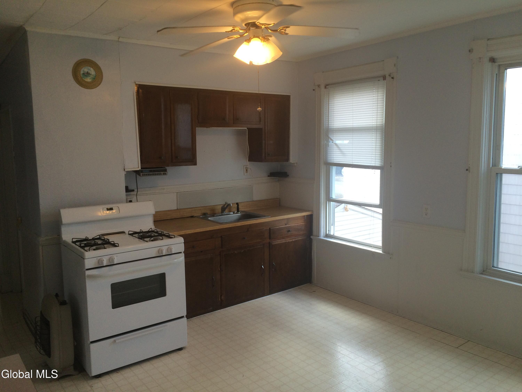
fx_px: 437
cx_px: 261
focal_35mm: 29
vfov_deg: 48.2
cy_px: 196
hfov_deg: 61.7
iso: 50
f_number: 2.2
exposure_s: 1/120
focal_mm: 4.15
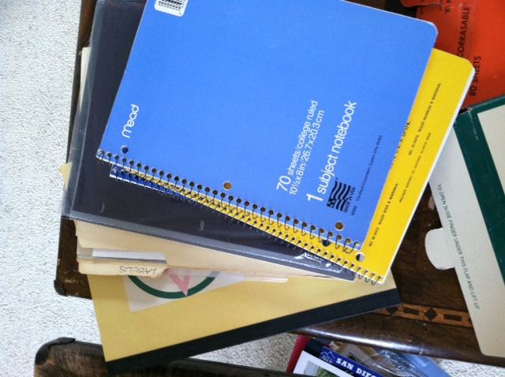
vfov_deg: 40.6
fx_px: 510
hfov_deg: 52.7
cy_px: 188
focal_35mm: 35
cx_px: 252
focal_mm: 3.85
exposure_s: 1/17
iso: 160
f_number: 2.8
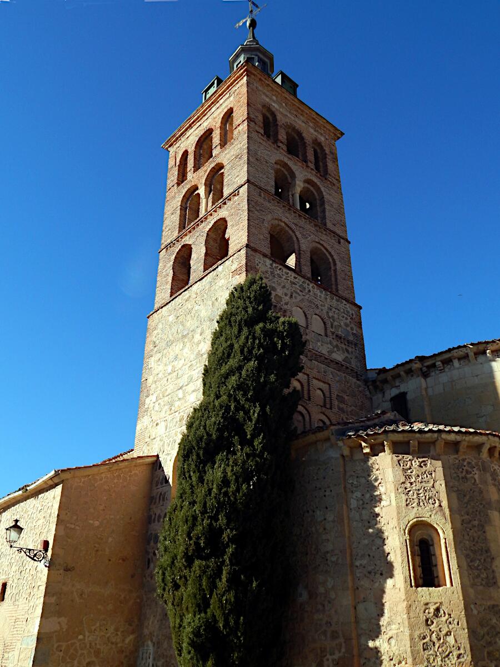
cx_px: 250
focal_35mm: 28
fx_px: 539
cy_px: 334
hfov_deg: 49.7
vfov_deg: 63.4
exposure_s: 1/1250
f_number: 3.2
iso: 125
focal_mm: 5.1
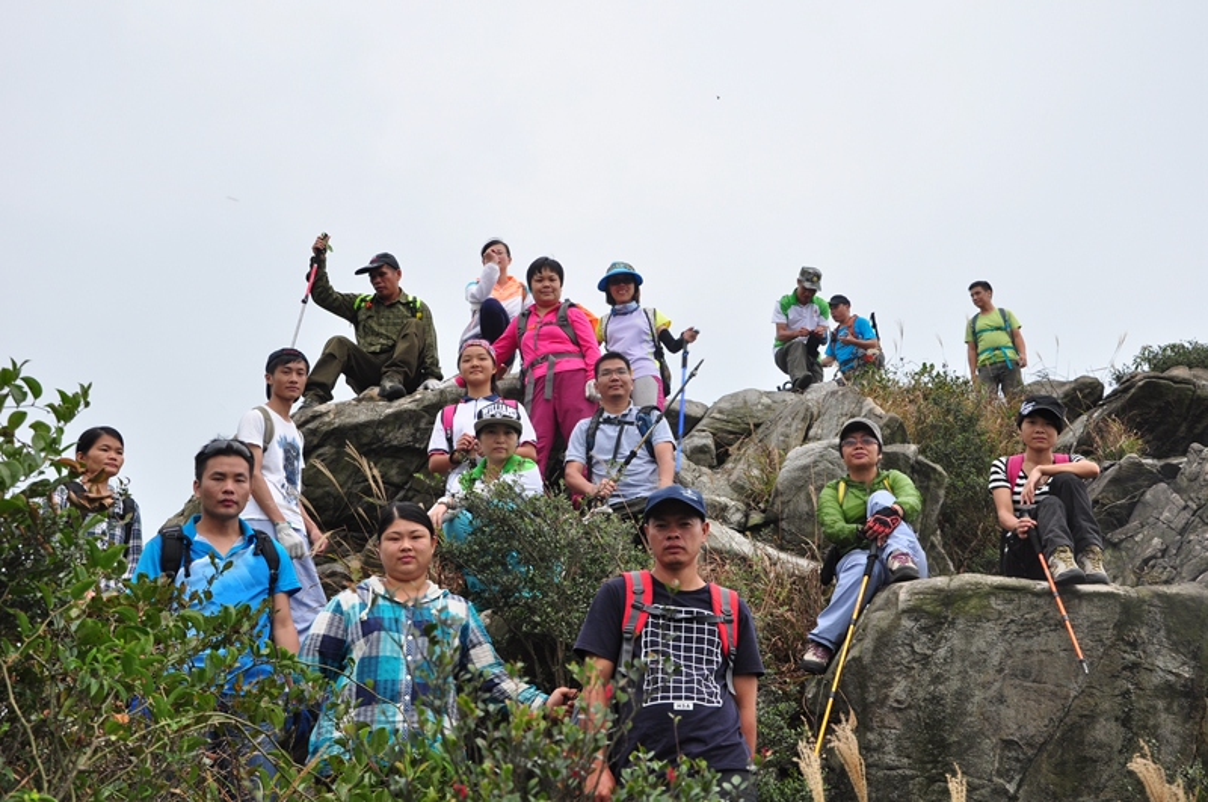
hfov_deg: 41.2
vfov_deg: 28.0
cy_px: 401
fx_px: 1608
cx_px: 604
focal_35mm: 48
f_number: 8
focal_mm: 32
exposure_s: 1/100
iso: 200
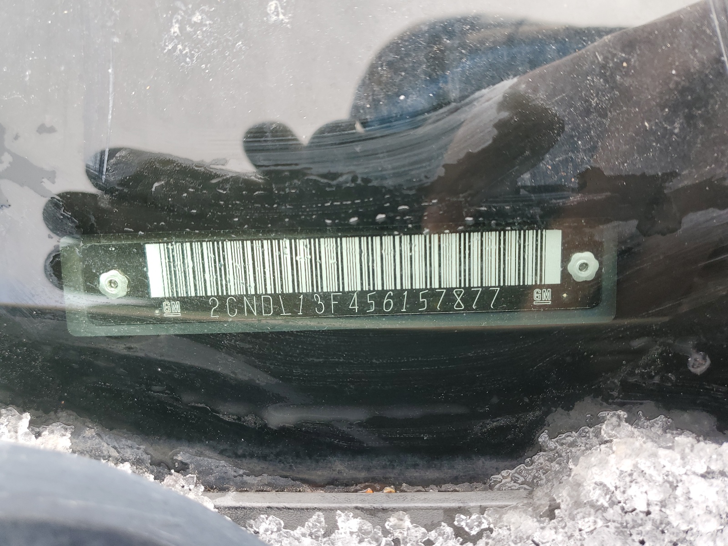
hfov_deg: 67.3
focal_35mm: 26
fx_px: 547
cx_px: 364
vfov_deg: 53.1
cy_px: 273
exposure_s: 1/204
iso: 50
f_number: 1.5
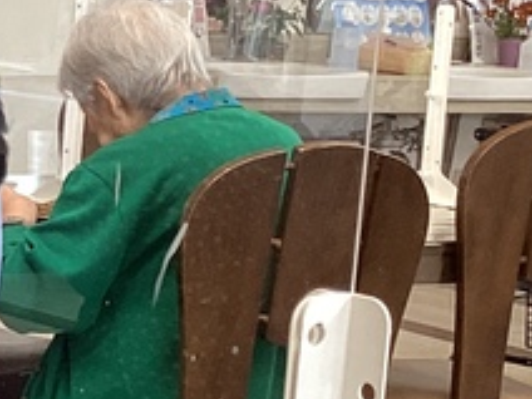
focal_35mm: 146
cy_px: 253
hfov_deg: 11.9
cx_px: -565
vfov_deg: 10.2
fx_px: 2244
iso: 100
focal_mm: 3.3
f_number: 2.4
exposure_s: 1/60
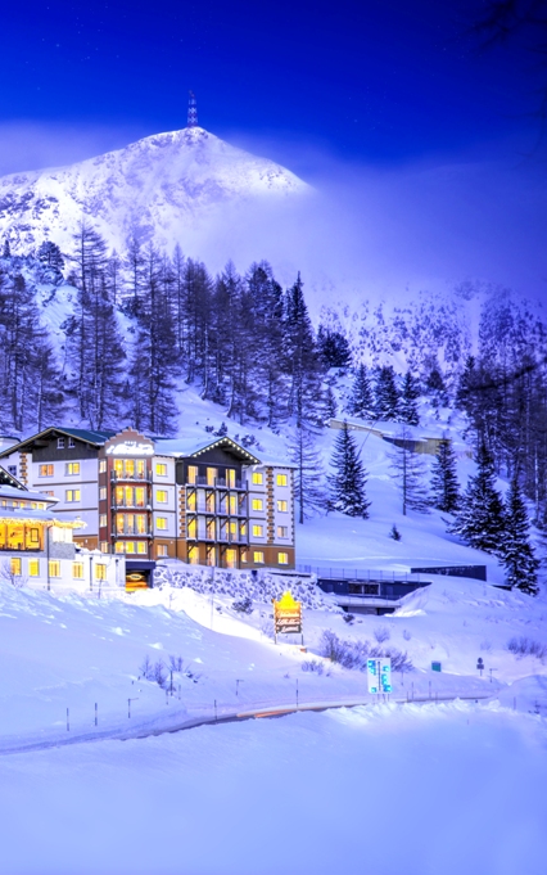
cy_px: 437
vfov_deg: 11.4
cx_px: -105
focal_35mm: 184
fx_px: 4386
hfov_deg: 7.1
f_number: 5.6
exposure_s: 4
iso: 100
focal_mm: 120
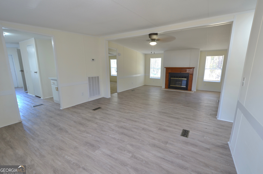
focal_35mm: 15
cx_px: 132
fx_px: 109
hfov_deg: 100.5
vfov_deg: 77.1
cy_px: 87
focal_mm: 10
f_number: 8
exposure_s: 1/6
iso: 200
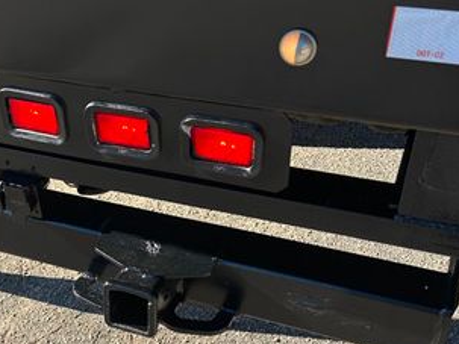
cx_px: 77
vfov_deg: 26.3
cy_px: 241
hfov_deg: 33.7
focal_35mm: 55
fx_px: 729
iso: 50
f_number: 1.5
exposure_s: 1/1531
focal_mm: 5.7
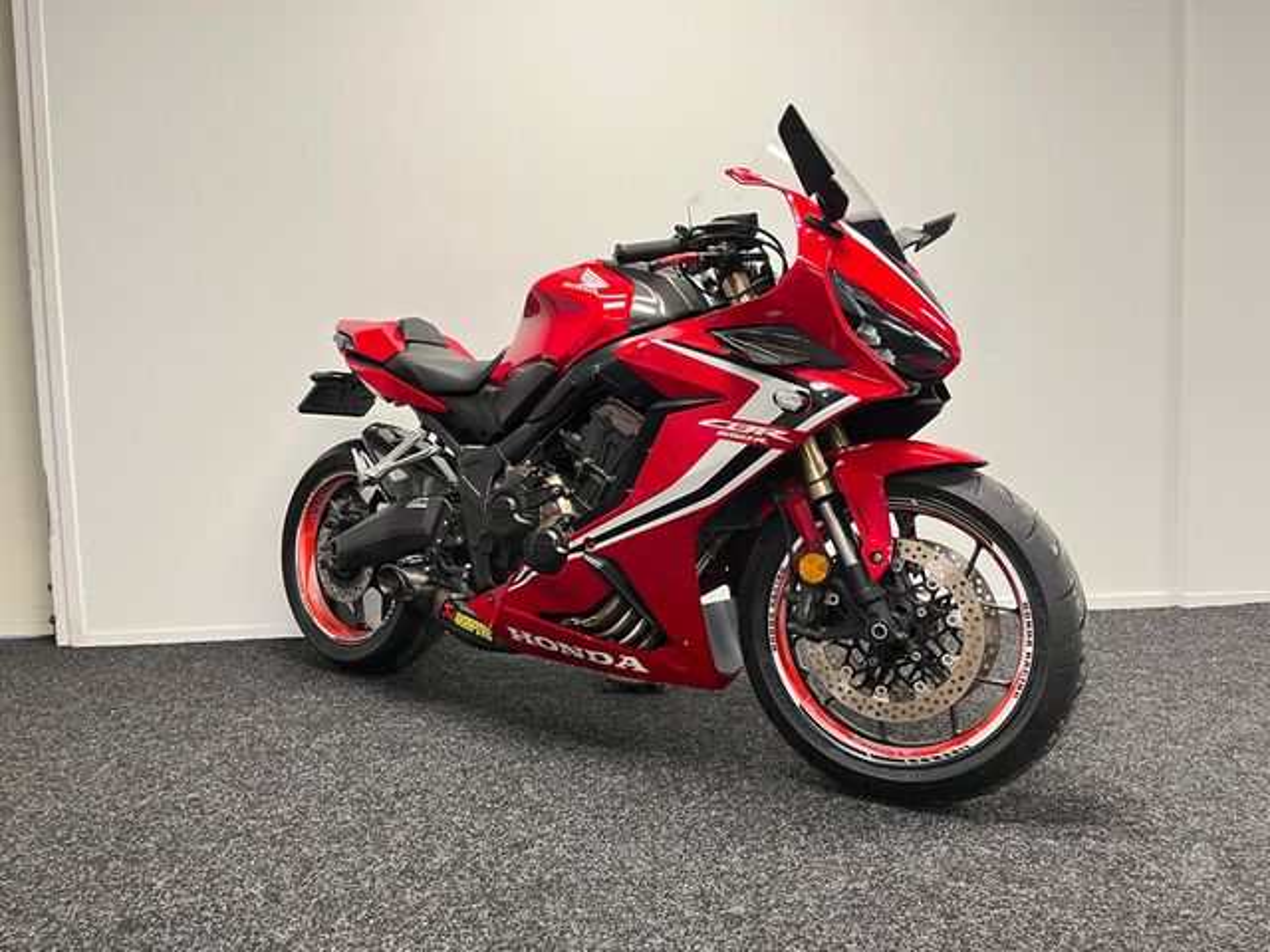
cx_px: 635
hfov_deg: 67.3
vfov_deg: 53.1
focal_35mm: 26
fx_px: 954
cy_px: 476
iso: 200
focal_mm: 5.1
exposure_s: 1/50
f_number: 1.6
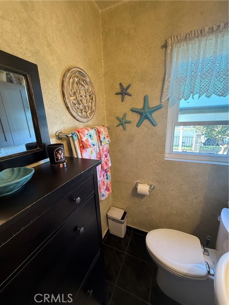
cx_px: 114
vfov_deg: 102.1
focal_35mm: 14
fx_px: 123
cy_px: 152
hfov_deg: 85.7
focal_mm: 2.22
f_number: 2.2
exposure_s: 1/60
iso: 200
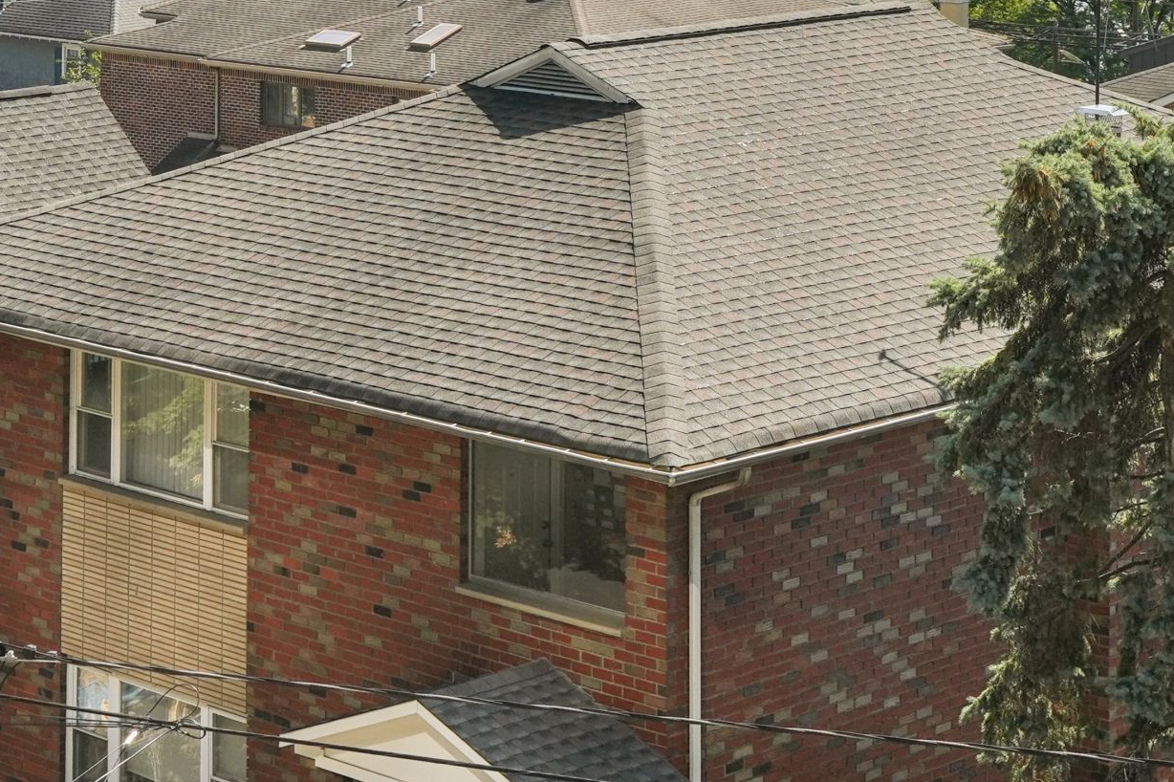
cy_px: -400
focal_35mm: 111
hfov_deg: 18.4
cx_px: 565
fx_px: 3619
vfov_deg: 11.8
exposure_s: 1/100
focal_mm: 35
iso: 320
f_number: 8
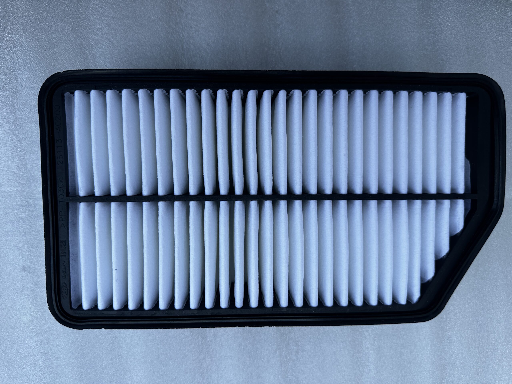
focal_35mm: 24
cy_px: 192
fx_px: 355
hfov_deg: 71.6
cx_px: 256
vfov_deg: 56.8
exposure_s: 1/1107
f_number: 1.78
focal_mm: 6.86
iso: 80
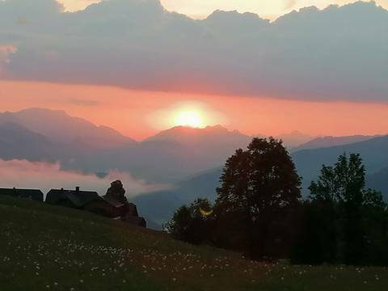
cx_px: 194
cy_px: 146
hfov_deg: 15.2
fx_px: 1457
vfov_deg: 11.4
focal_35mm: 130
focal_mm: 4.75
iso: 50
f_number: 1.8
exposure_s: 1/255
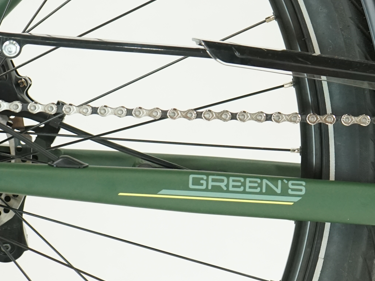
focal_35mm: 138
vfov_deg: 10.7
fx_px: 1495
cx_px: 327
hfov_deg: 14.2
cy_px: 149
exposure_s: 1/200
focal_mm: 49
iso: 1600
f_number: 5
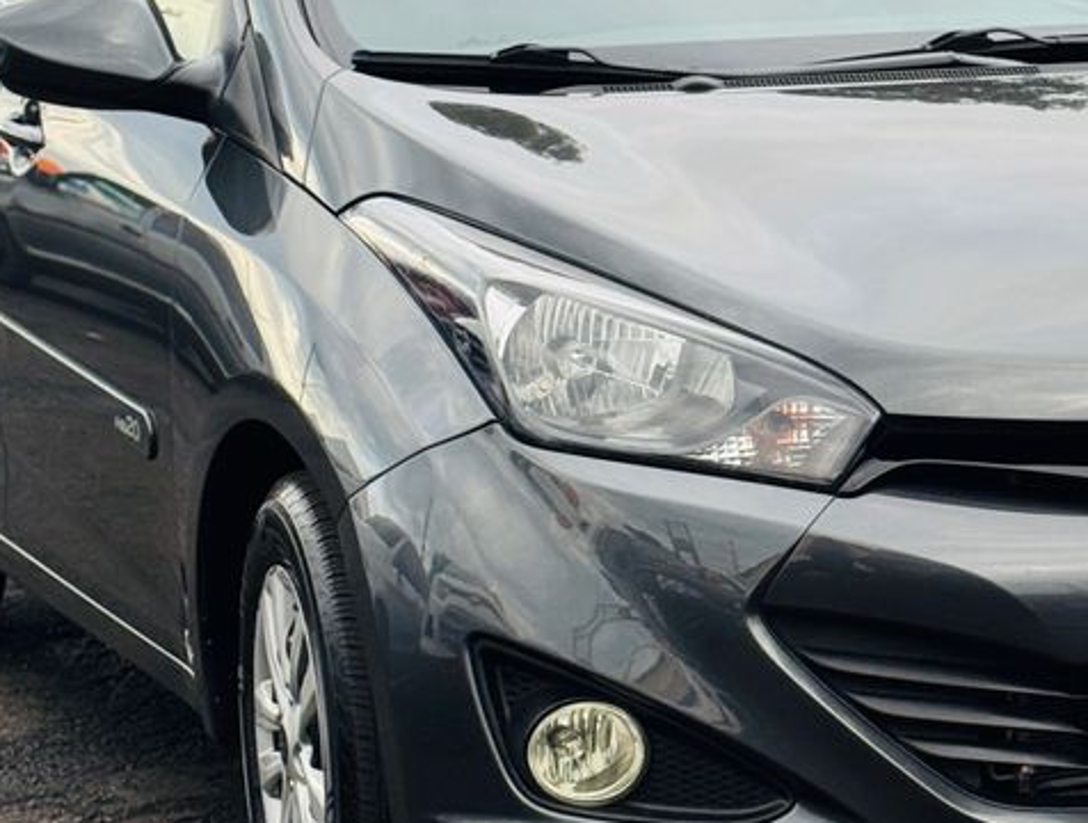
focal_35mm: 96
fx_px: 3026
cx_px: 822
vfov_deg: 15.5
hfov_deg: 20.2
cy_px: 398
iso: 64
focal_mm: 6.76
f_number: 1.78
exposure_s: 1/802
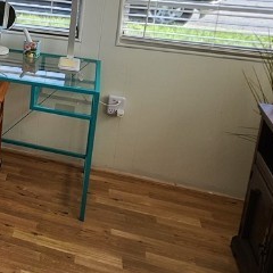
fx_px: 437
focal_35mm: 49
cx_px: -168
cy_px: 27
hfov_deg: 24.2
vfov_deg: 32.9
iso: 50
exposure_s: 1/171
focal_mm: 2.2
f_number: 2.2
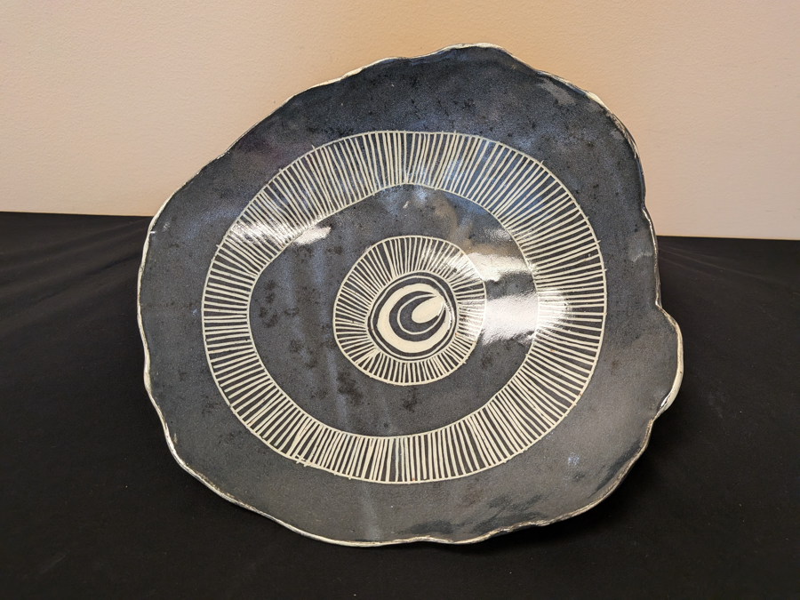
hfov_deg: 71.6
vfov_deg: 56.8
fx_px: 555
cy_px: 300
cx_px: 400
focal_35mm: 24
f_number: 1.7
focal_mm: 4.53
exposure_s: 1/50
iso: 204
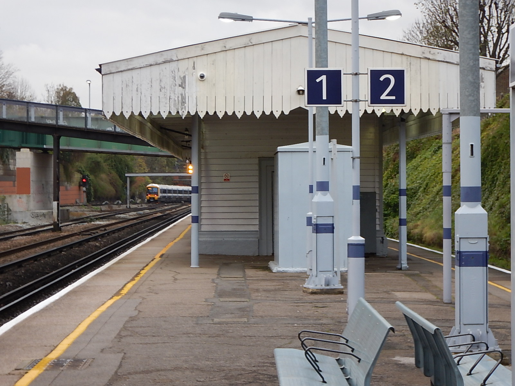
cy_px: 193
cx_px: 258
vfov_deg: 14.6
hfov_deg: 19.4
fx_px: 1503
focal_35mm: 101
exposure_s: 1/30
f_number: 4.8
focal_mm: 18.1
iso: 125
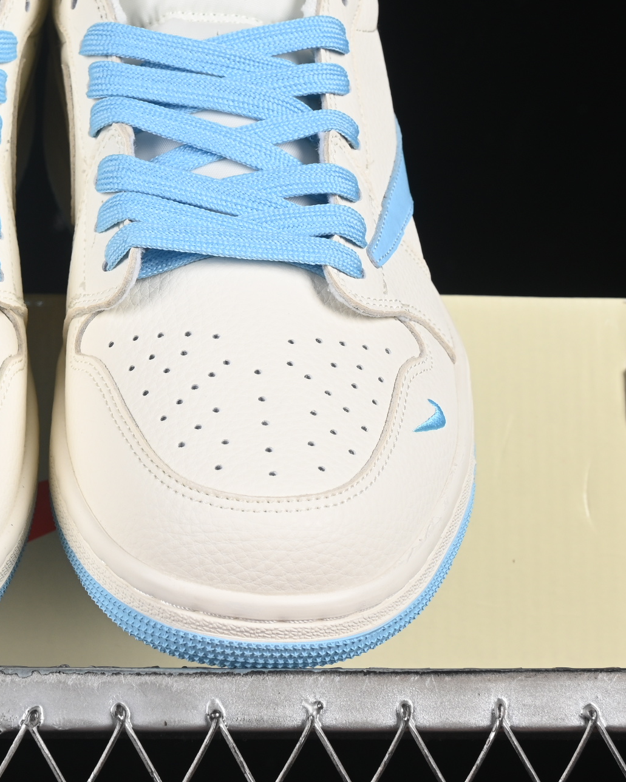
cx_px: 35
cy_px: 320
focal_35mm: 152
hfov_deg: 10.1
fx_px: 3521
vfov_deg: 12.7
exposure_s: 1/100
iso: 160
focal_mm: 50
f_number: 8
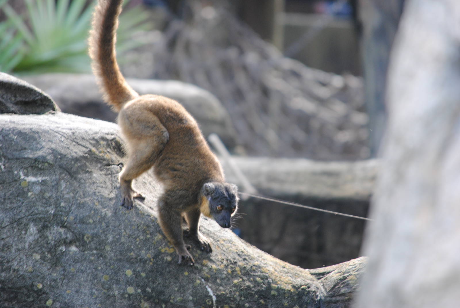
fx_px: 5757
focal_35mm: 450
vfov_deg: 3.1
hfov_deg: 4.6
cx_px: 230
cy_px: 154
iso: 400
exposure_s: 1/100
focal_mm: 300
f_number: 5.6
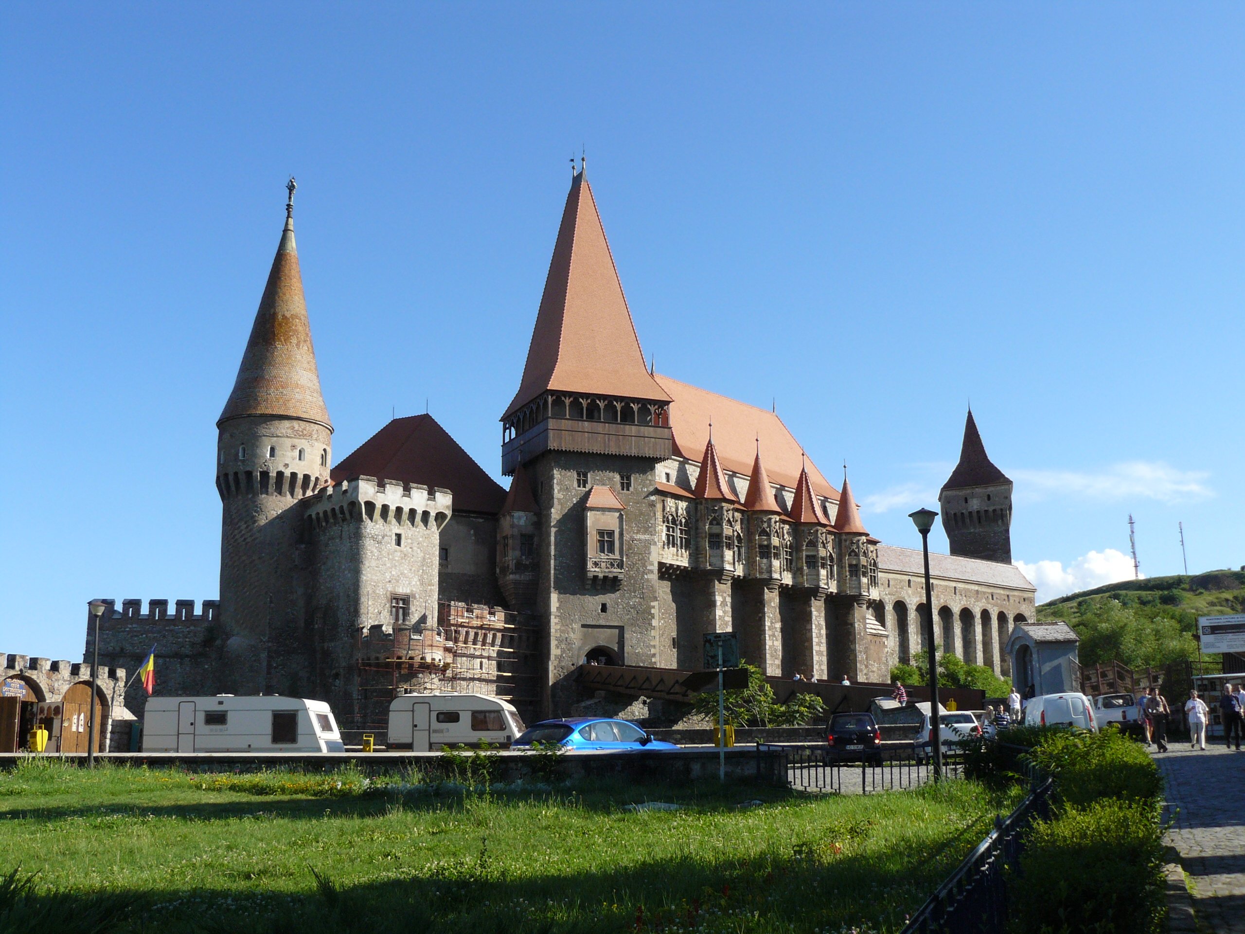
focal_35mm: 36
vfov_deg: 39.7
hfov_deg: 51.4
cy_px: 467
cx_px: 622
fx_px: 1295
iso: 100
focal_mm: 6
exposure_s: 1/320
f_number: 5.6
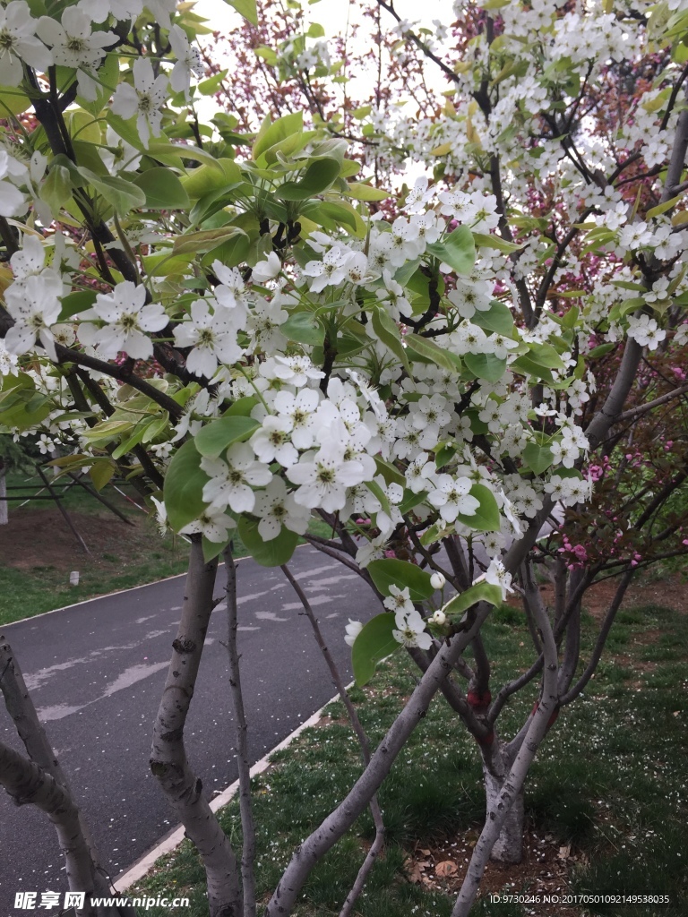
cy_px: 458
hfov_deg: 48.2
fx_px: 769
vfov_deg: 61.7
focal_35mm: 29
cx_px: 344
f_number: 2.2
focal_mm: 4.15
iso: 32
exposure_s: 1/115
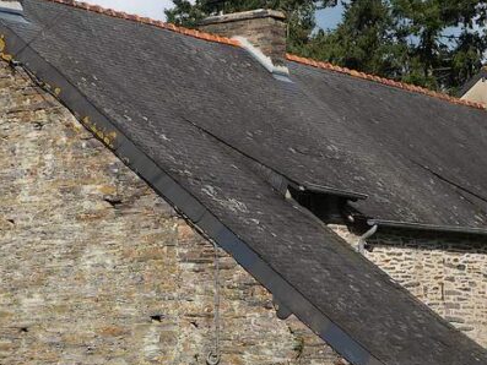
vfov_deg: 11.5
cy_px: 273
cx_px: 331
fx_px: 1815
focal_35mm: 129
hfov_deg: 15.2
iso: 200
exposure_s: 1/1300
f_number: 5
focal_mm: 25
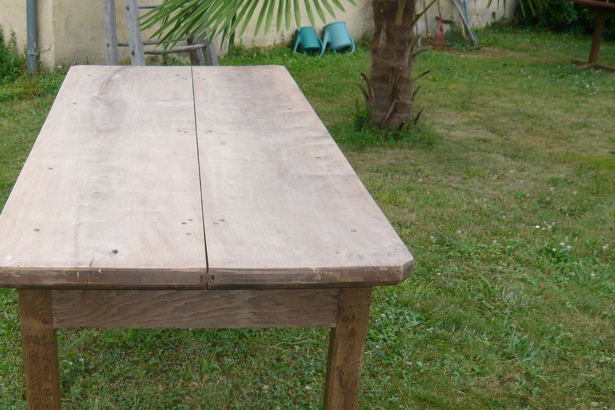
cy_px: 260
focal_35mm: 51
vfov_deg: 26.4
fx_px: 871
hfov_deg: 38.3
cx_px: 191
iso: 100
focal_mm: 5.5
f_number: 3.1
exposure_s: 1/160
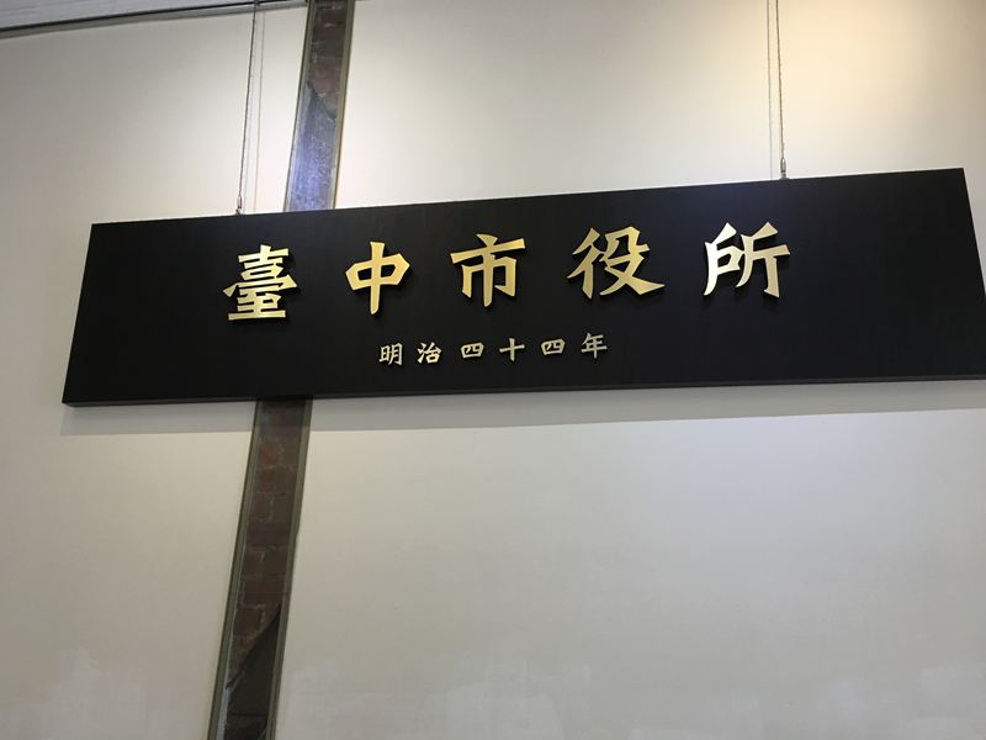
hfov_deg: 61.7
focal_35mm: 29
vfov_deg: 48.2
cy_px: 370
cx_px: 493
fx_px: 826
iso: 40
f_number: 2.2
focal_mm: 4.15
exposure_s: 1/15
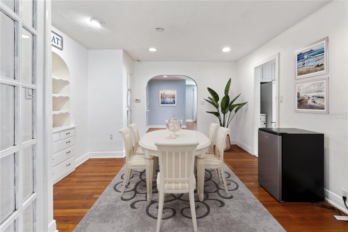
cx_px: 174
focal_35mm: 15
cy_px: 116
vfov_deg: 77.3
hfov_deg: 100.4
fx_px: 145
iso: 320
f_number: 10
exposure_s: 1
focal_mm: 10
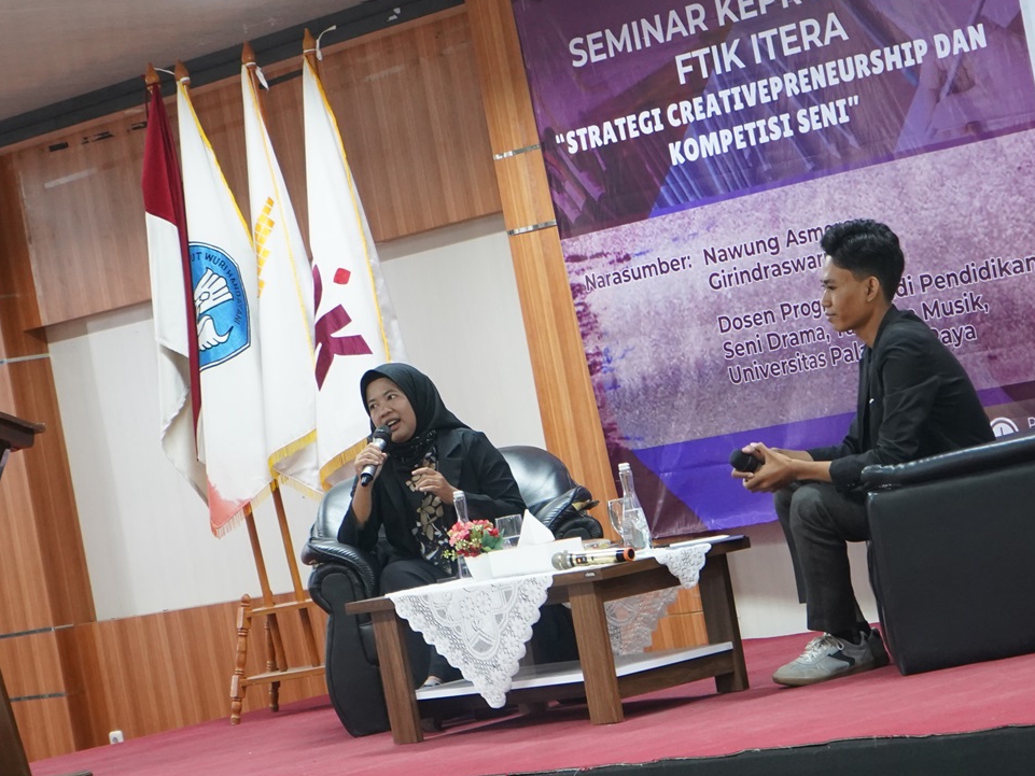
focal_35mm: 126
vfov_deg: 11.8
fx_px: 3768
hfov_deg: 15.6
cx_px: 615
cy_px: 384
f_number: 5.6
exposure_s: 1/60
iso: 4000
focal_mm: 70
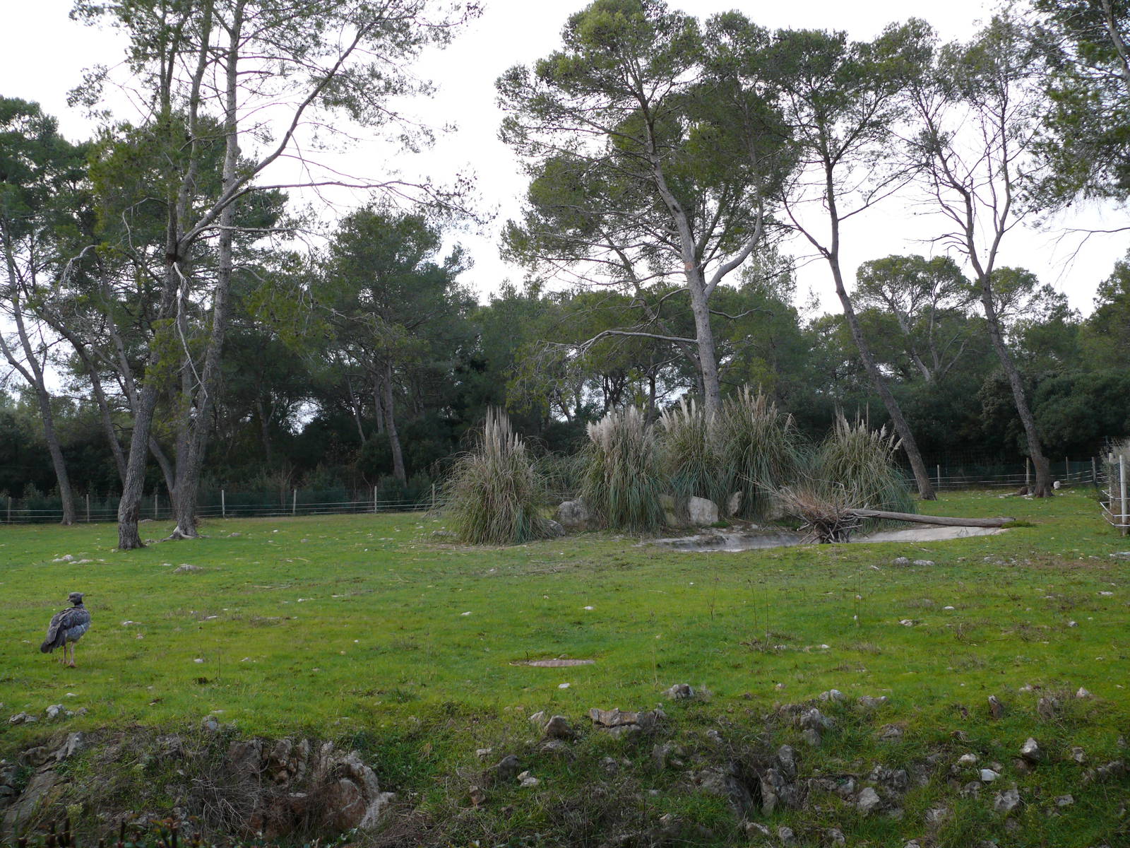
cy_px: 424
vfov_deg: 40.7
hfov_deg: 52.6
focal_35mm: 35
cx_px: 565
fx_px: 1143
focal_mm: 7.4
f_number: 2.8
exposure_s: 1/125
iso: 100
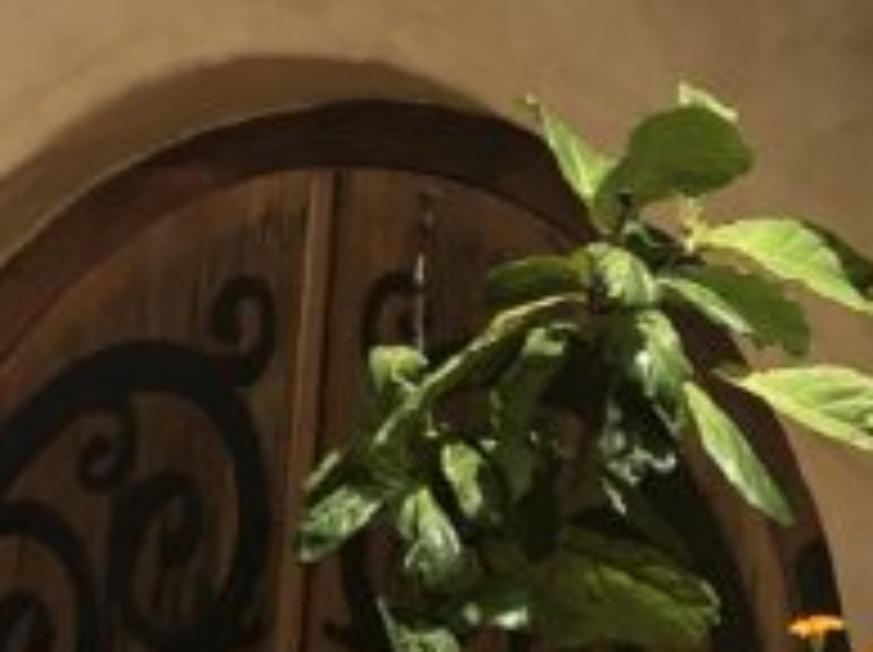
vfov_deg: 6.8
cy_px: 686
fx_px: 5466
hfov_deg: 8.8
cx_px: 1418
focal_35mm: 217
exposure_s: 1/1389
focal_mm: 3.99
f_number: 1.8
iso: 20
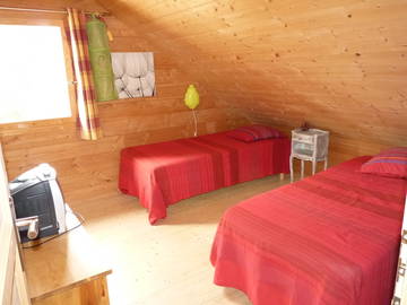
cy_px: 152
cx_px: 204
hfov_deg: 65.3
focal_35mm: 27
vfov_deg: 51.4
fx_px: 317
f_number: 2.8
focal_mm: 4.8
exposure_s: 1/30
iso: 400
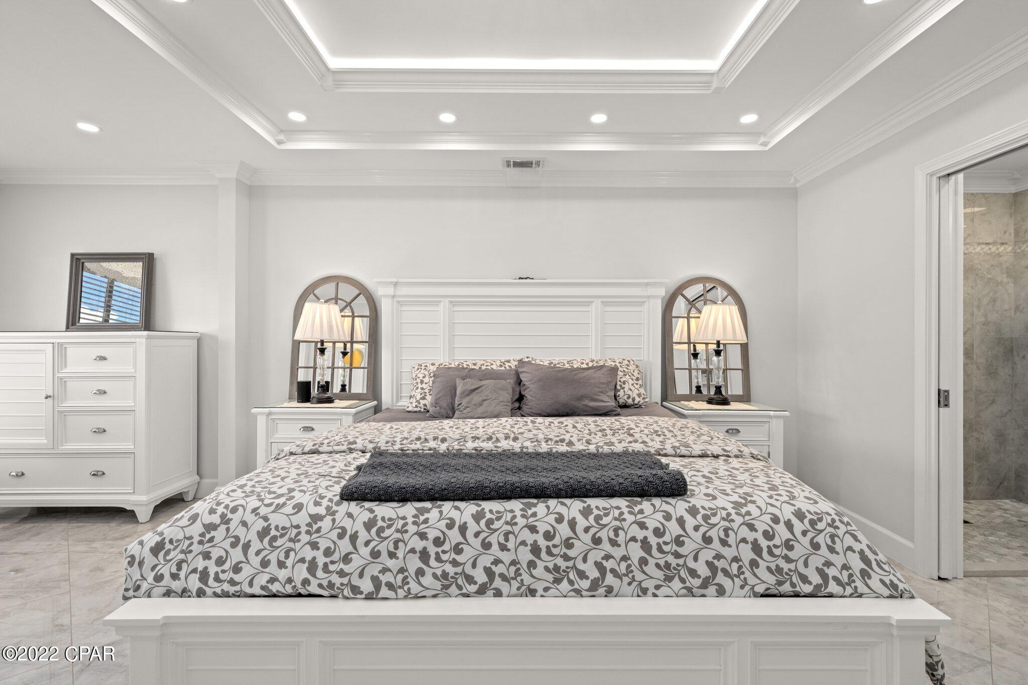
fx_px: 457
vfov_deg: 73.7
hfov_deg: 96.7
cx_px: 514
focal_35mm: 16
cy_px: 342
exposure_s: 1/20
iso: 500
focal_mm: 16
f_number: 9
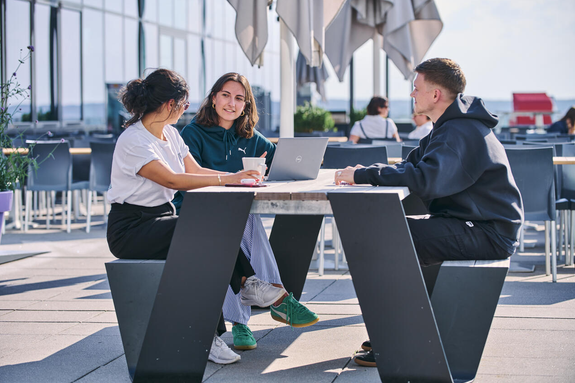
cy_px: 192
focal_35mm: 106
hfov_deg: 19.3
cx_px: 286
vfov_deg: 12.9
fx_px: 1693
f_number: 4
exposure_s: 1/640
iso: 100
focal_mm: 105
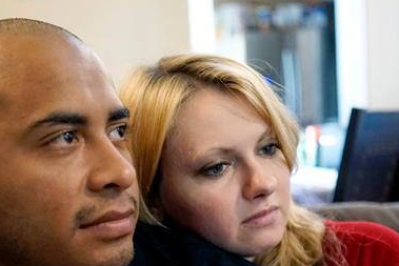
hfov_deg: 33.2
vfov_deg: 22.4
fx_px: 665
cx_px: 142
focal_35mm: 60
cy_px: 201
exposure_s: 1/125
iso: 6400
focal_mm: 35
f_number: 2.8
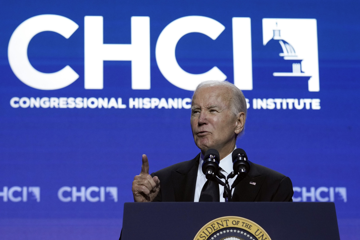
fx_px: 1570
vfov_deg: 8.7
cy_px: 120
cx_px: 180
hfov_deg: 13.1
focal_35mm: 157
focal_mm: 105
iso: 1600
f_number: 4
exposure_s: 1/250
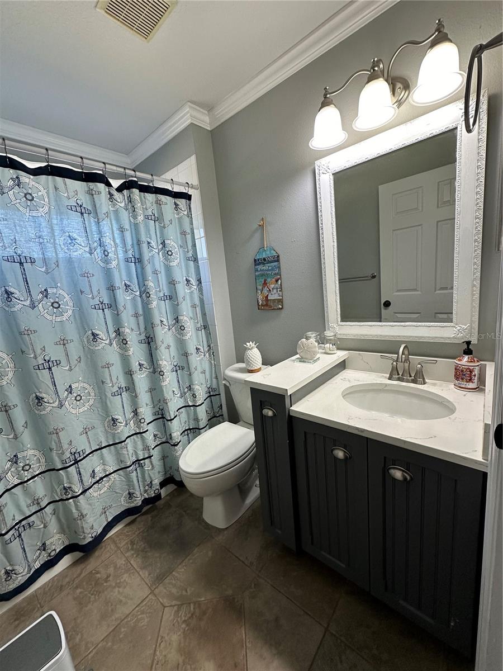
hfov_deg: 85.7
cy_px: 336
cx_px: 252
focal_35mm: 14
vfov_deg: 102.1
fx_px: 271
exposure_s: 1/120
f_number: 2.2
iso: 160
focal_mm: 2.22
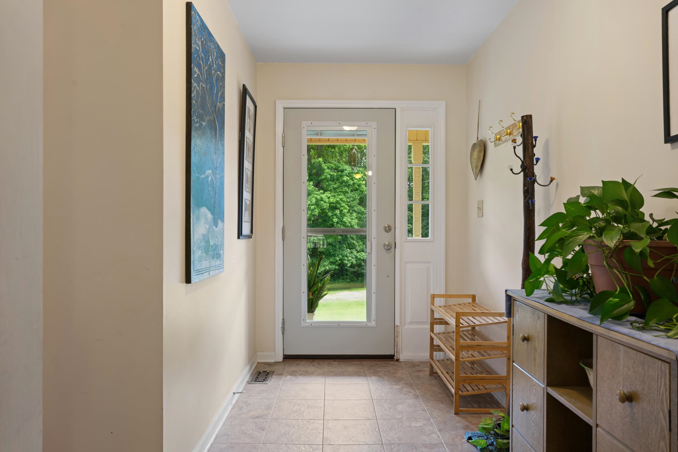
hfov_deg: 74.4
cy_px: 226
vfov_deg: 53.7
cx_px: 339
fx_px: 446
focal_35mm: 24
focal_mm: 23.7
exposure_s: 1/1.25
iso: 320
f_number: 9
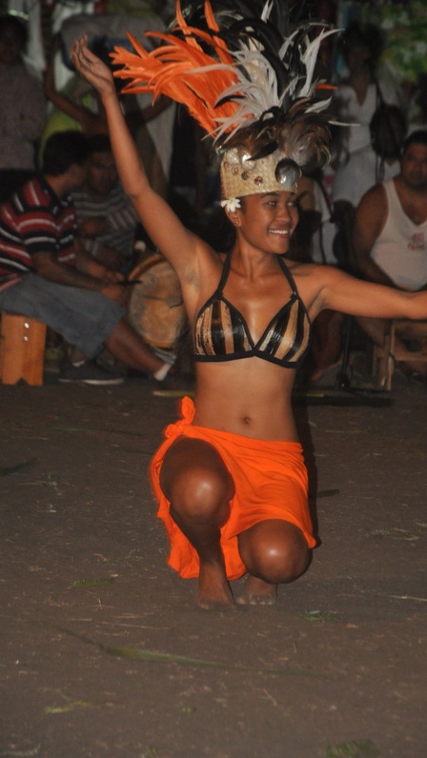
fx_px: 3330
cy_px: 380
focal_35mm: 166
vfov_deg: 13.0
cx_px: 252
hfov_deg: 7.3
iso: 1250
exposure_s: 1/60
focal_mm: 105
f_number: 5.6
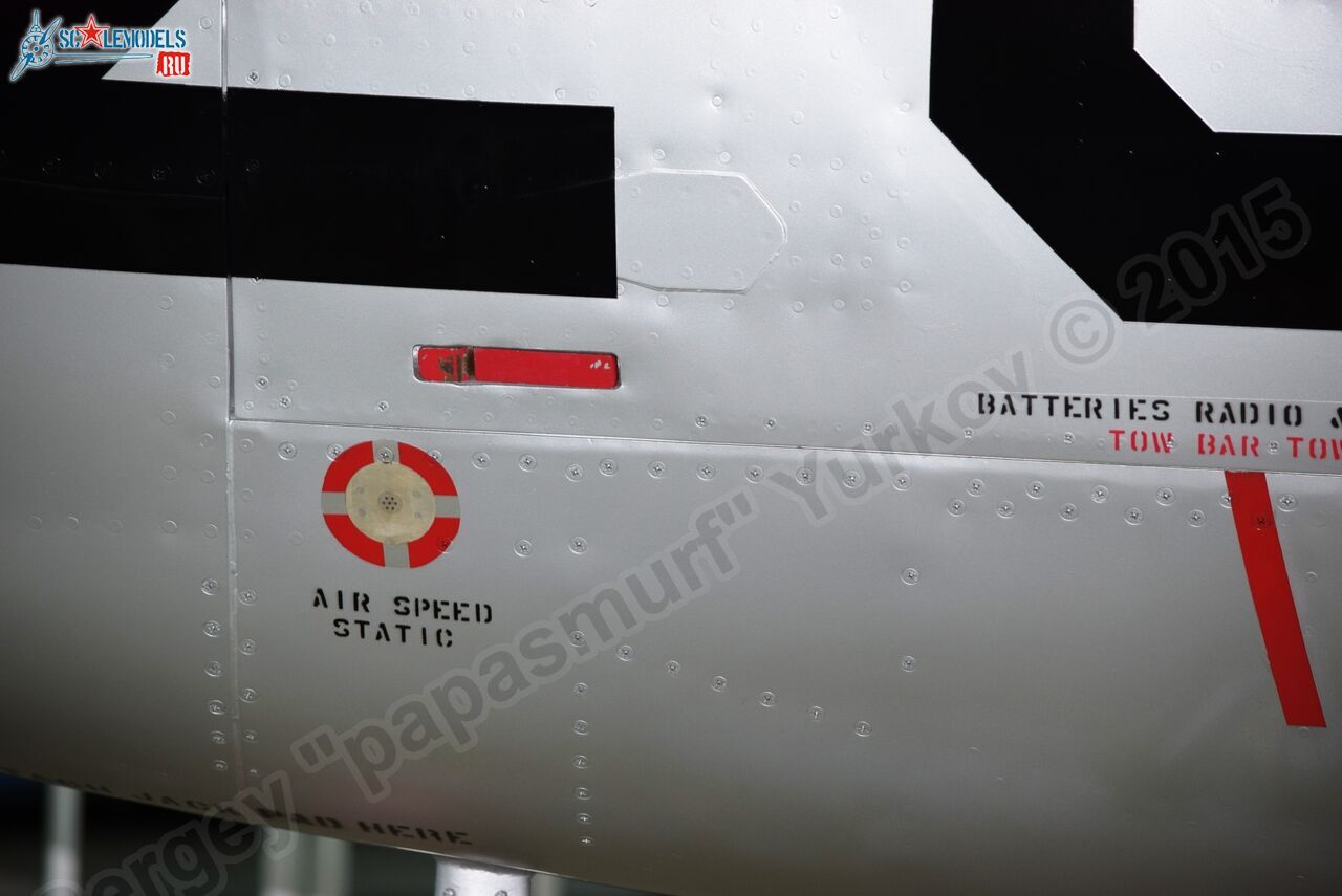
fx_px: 8672
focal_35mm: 232
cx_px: 671
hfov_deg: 8.8
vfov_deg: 5.9
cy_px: 448
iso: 400
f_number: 5
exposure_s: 1/40
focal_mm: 155
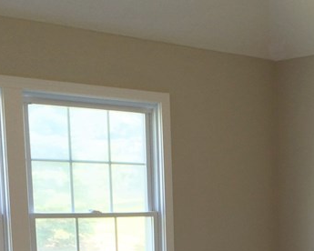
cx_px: 308
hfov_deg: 22.0
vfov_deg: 17.2
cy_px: 320
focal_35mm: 84
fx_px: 781
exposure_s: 1/33
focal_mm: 4.15
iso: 40
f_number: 2.2
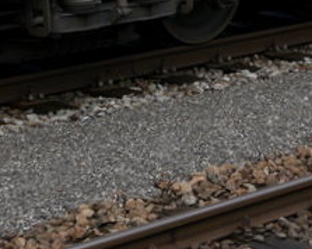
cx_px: 277
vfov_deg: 10.1
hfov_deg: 13.0
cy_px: -140
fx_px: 1356
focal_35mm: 147
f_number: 4
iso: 160
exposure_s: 1/160
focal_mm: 14
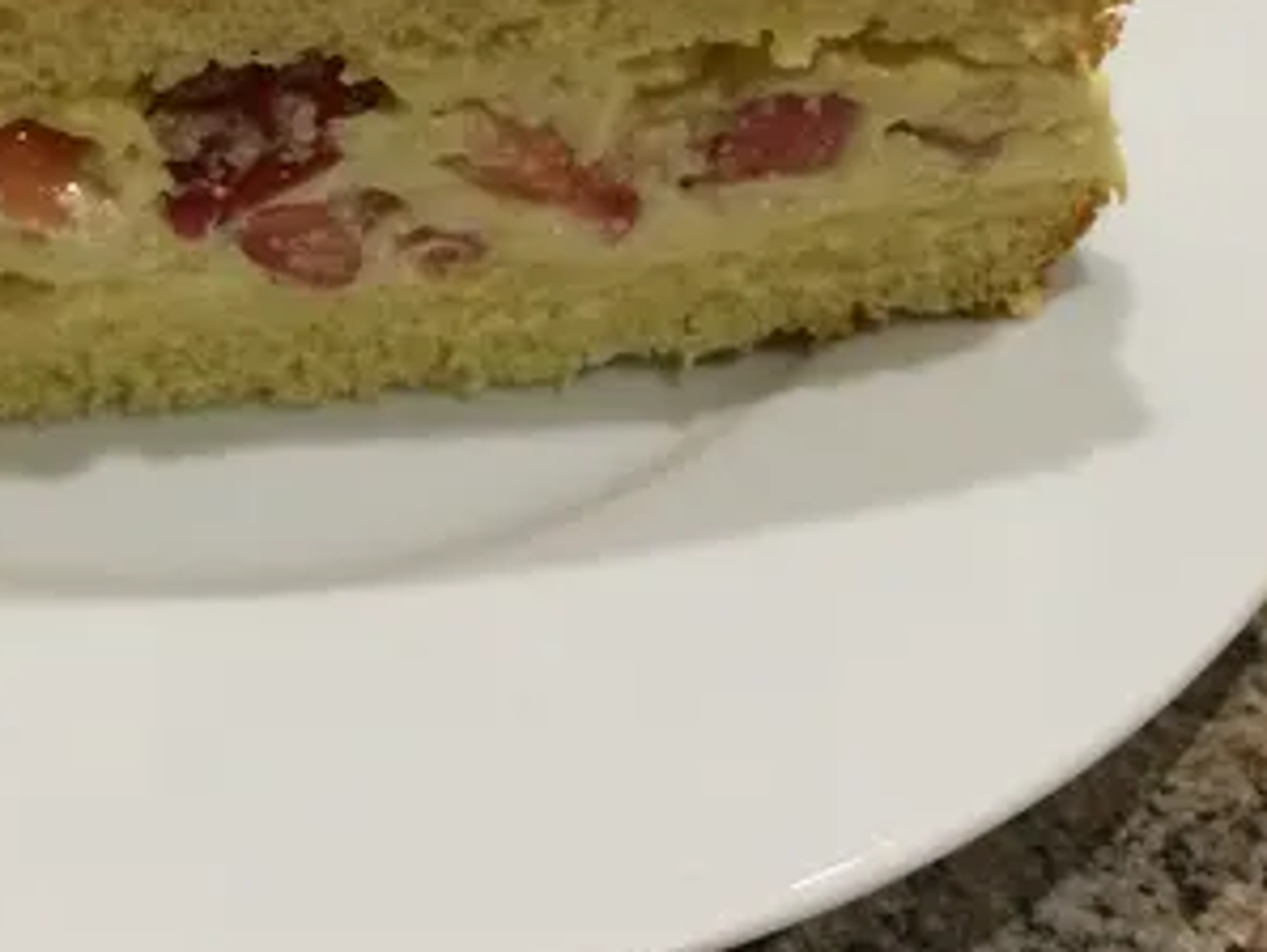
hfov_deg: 27.2
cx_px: 259
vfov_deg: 20.6
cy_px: 106
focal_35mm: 70
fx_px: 2564
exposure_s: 1/33
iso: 250
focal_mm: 4.15
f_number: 2.2
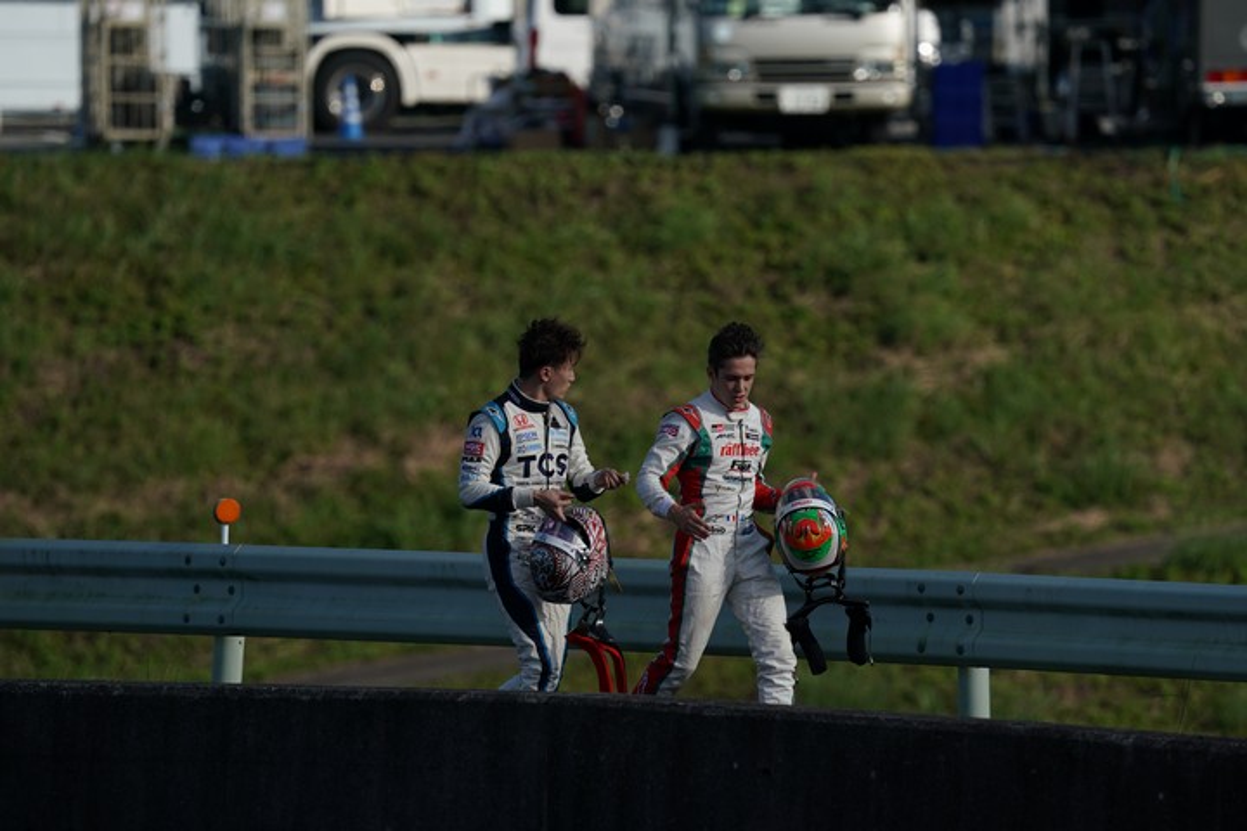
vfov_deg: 2.3
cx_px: 624
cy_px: 416
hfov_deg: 3.4
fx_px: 20782
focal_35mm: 600
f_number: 8
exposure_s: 1/800
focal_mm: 600
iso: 200
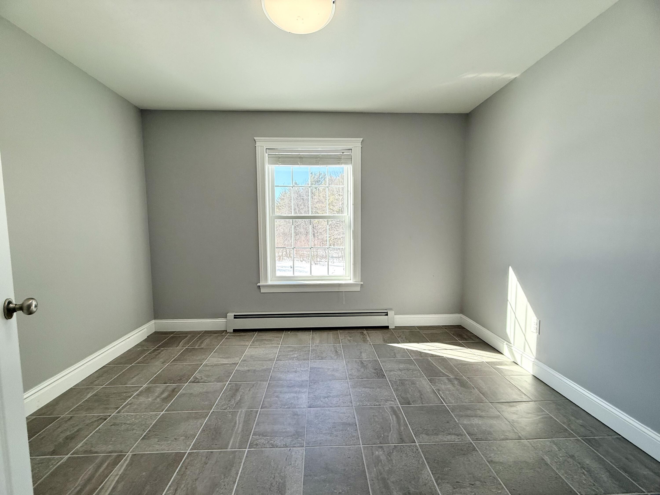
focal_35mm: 14
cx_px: 330
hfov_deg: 102.1
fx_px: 267
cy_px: 248
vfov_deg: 85.7
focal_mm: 2.22
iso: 64
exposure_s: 1/244
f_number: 2.2
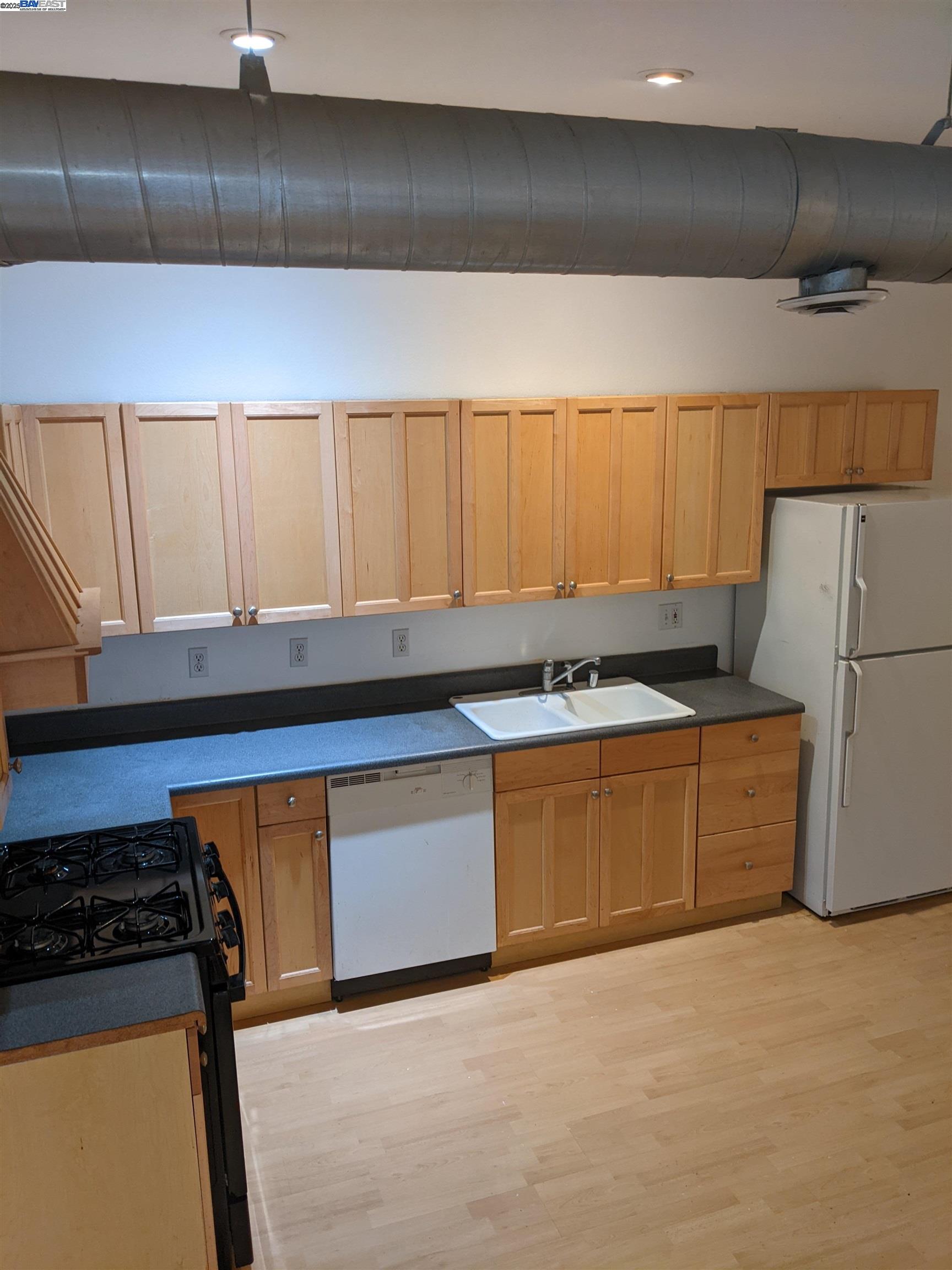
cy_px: 635
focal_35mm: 27
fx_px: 990
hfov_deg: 51.4
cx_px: 476
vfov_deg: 65.3
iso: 81
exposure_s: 1/24
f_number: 1.8
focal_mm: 4.44
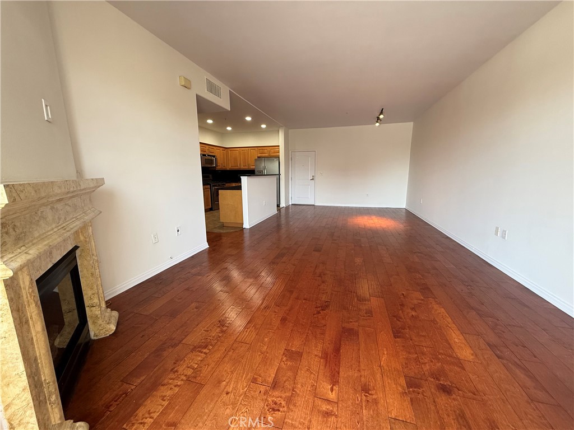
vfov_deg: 85.7
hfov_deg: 102.1
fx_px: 232
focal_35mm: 14
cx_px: 287
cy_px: 215
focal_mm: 2.22
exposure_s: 1/120
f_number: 2.2
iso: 200
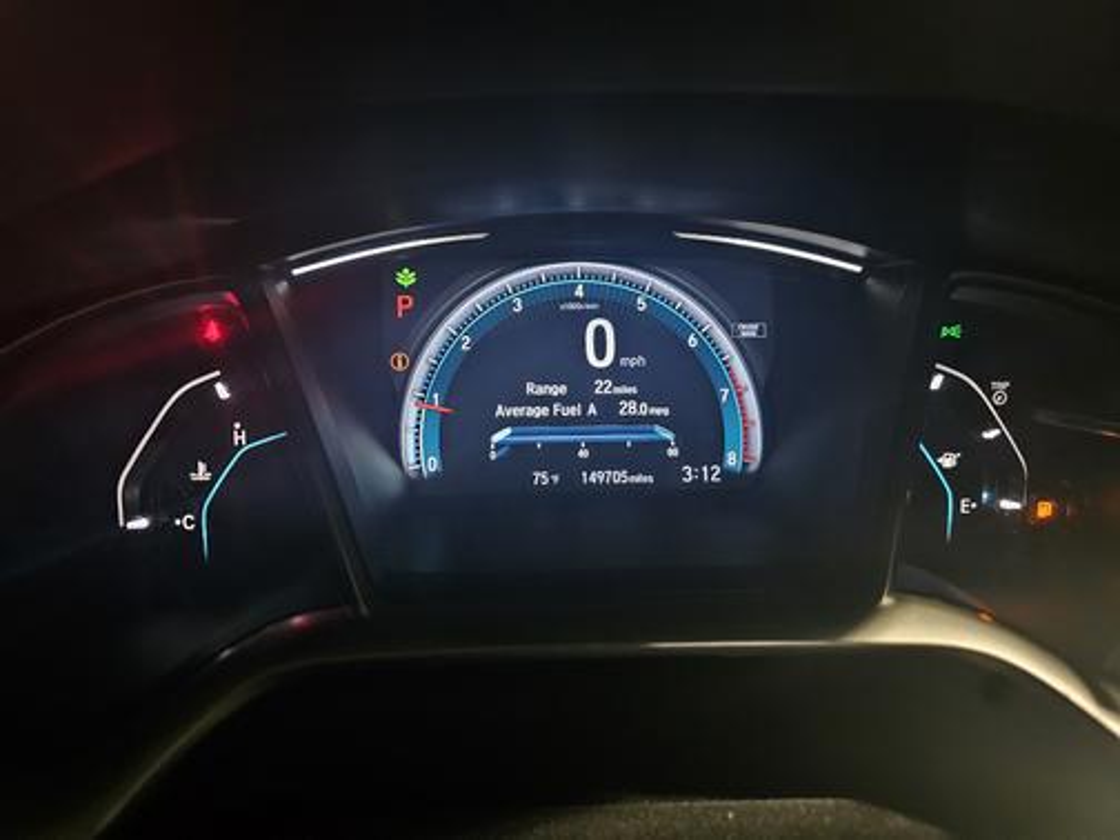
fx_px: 744
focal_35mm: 23
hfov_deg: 73.9
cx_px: 560
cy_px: 420
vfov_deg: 58.9
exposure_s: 1/26.3
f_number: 1.7
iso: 1600
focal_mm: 6.3
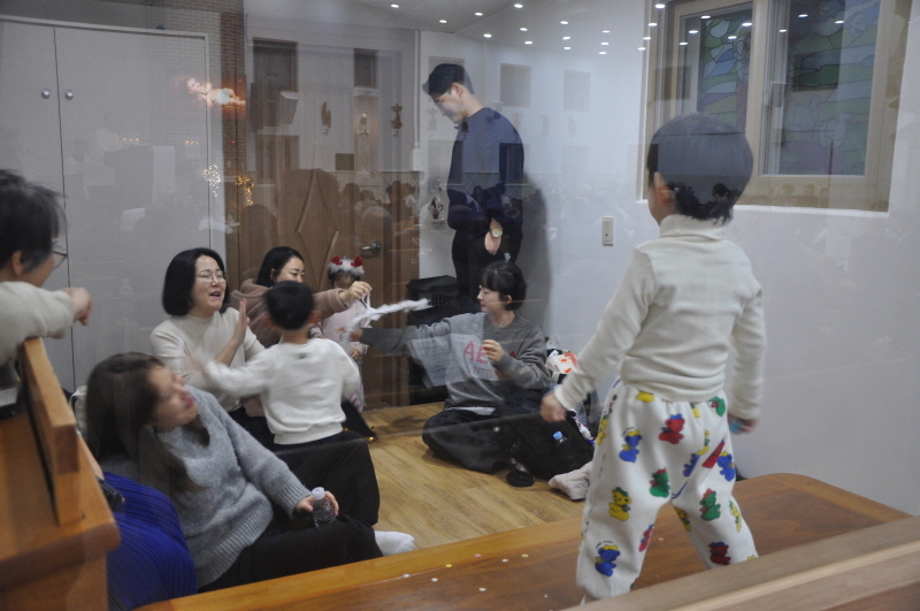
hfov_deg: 53.2
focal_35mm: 36
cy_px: 306
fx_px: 919
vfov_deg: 36.8
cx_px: 460
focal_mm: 24
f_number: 4
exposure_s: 1/15
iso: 400
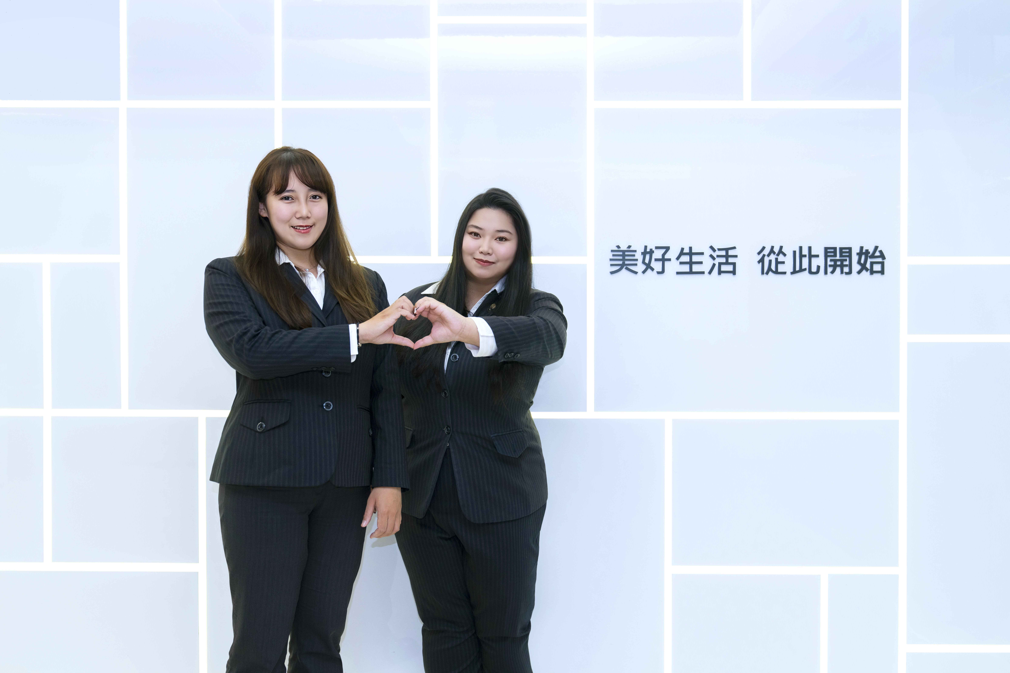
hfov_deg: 60.3
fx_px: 870
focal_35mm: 31
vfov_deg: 42.3
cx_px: 505
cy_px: 336
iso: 800
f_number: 4
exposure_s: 1/90
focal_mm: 31
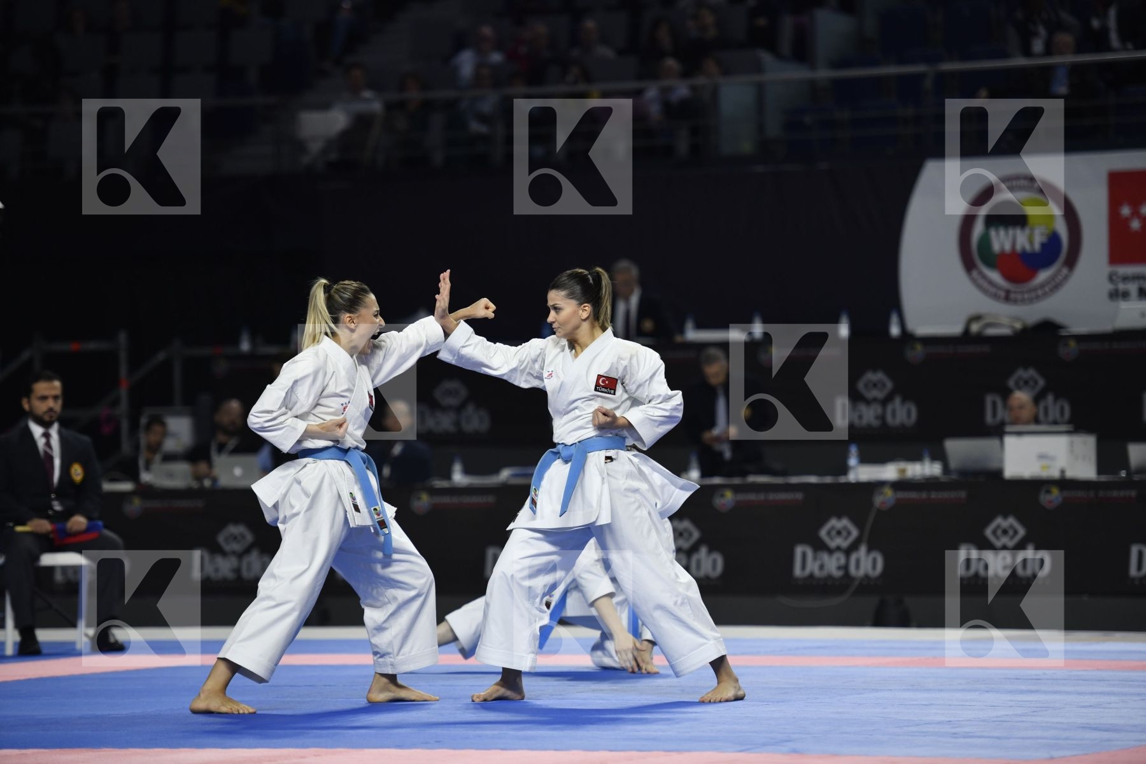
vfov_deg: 8.1
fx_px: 5411
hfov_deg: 12.1
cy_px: 382
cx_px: 573
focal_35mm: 170
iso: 800
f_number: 2.8
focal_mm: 170
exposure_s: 1/800
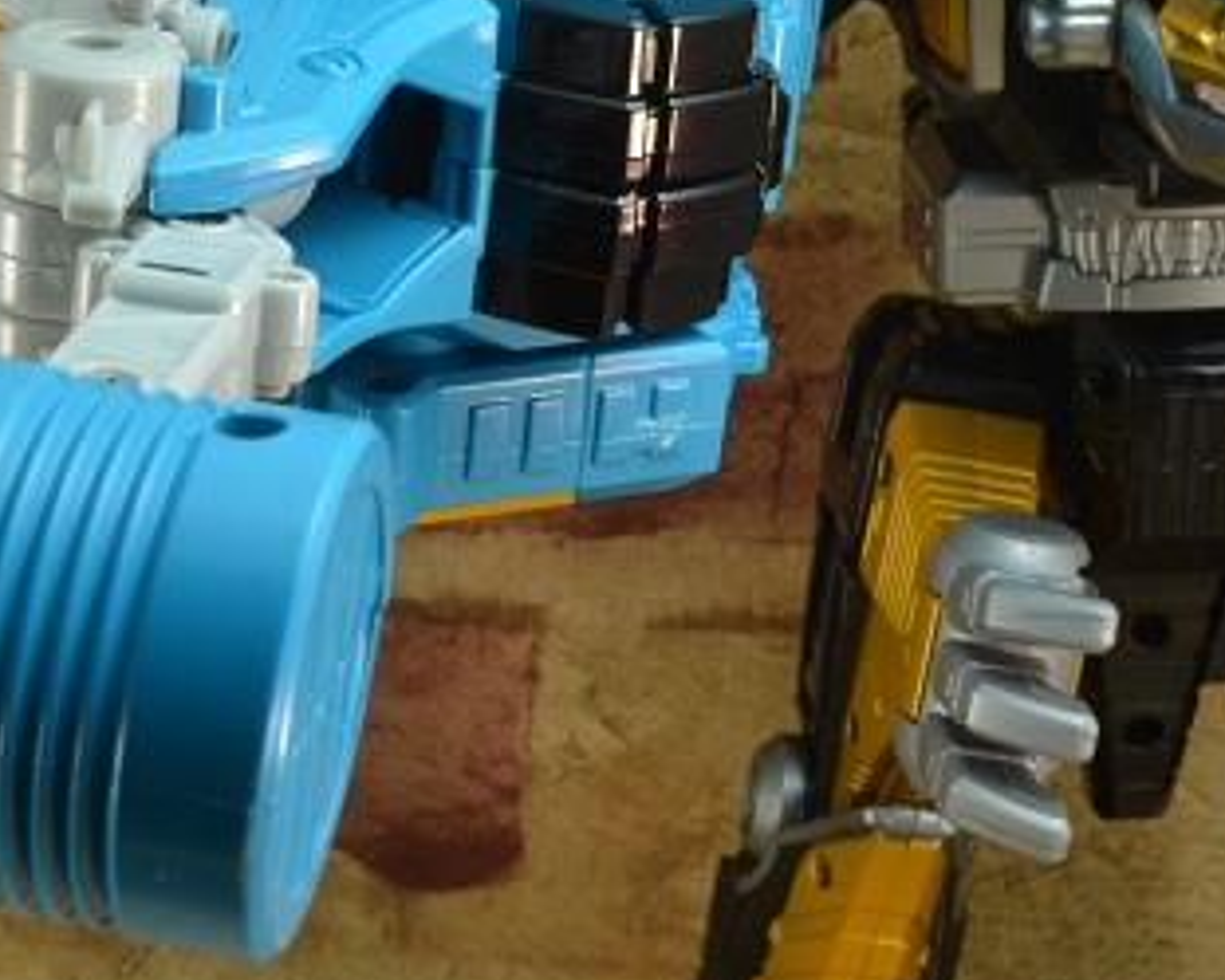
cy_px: 234
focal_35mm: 104
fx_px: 3772
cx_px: 721
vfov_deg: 14.7
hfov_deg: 18.4
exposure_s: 1/1.3
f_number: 22
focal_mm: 36
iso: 100
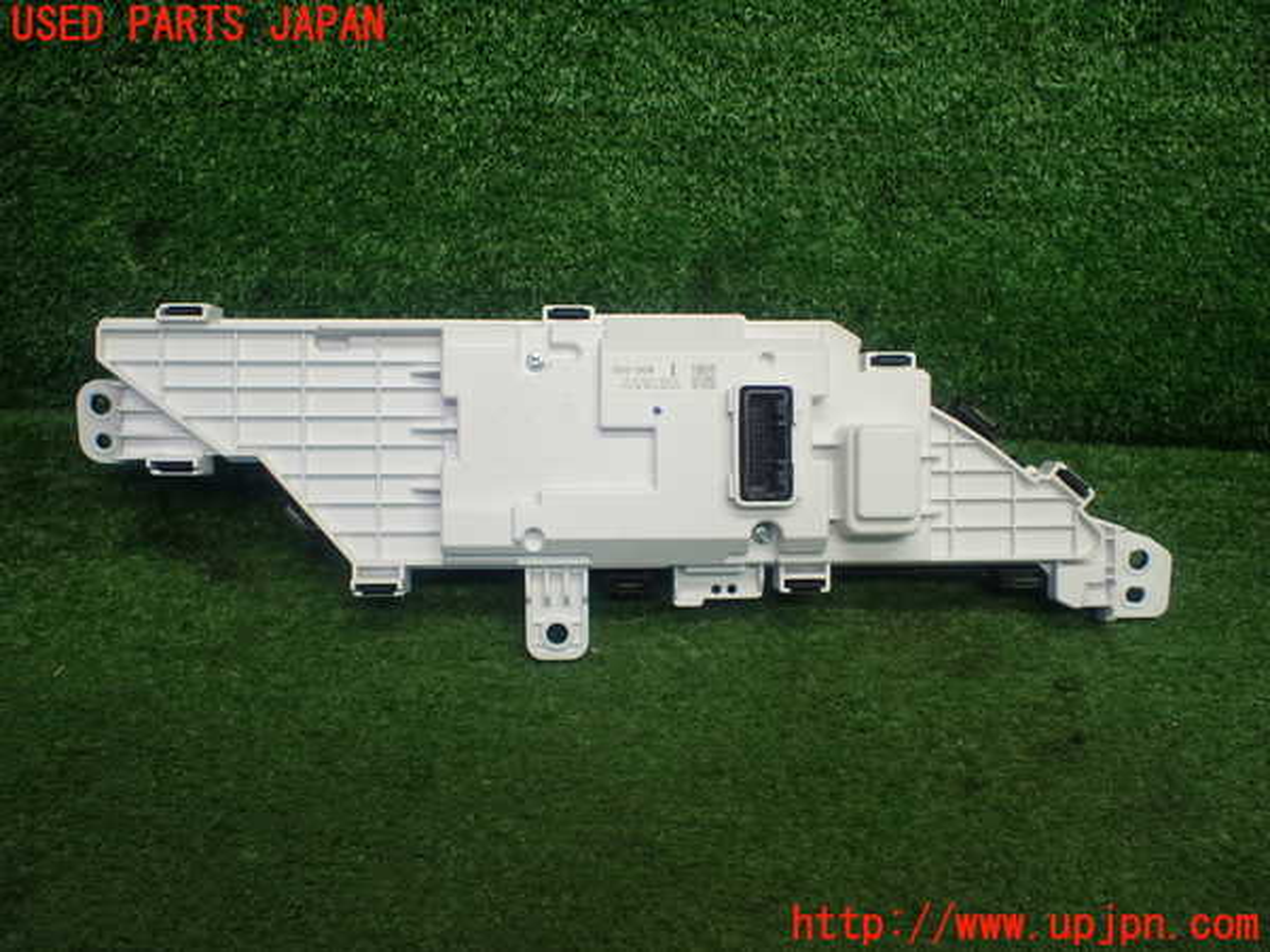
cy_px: 476
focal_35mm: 30
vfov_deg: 46.8
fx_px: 1101
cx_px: 635
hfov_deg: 60.0
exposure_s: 1/125
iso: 200
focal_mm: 5.4
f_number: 2.3
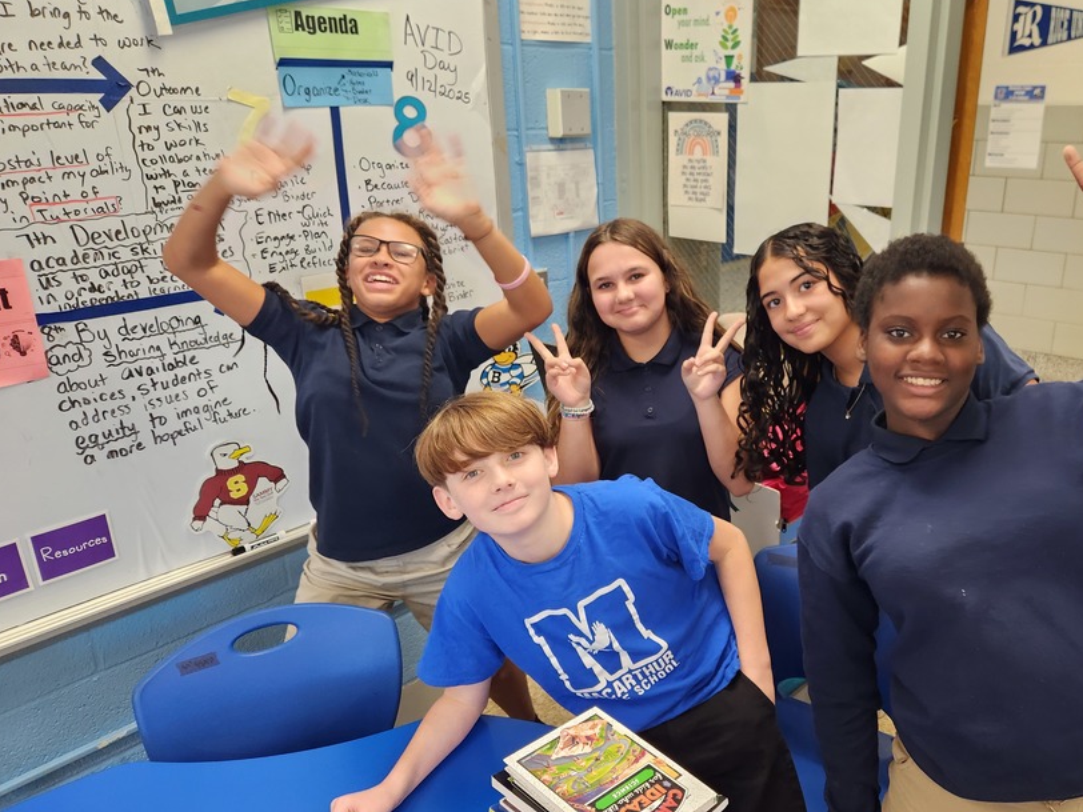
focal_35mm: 29
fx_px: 907
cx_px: 650
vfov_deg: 48.2
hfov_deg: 61.1
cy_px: 429
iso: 200
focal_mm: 5.4
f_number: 1.8
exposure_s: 1/120
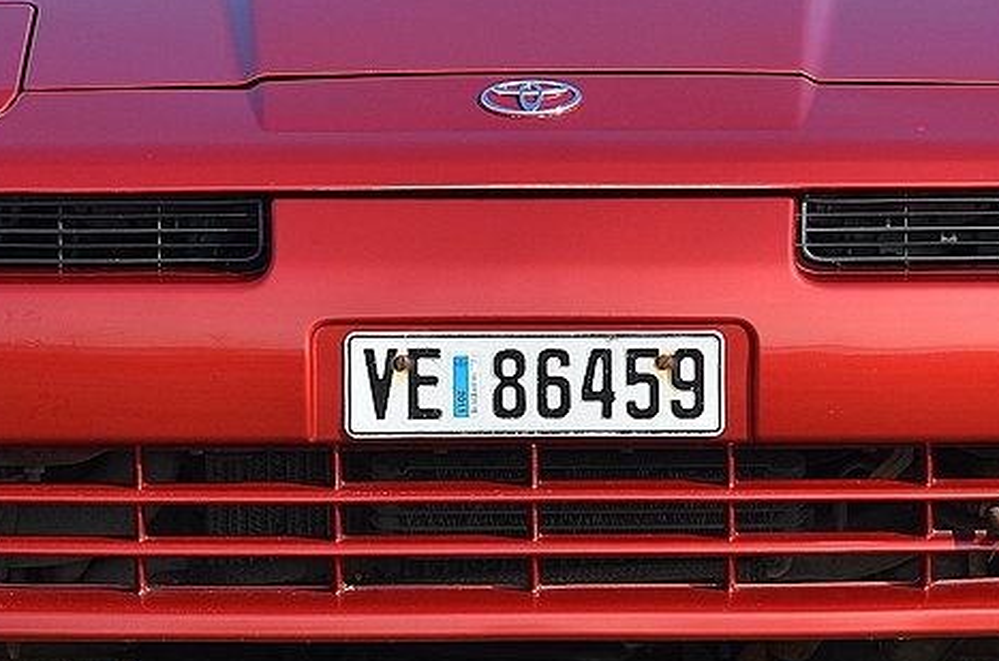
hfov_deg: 4.6
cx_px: 509
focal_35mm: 450
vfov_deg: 3.0
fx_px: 12458
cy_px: 111
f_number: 4.5
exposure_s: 1/640
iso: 100
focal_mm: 116
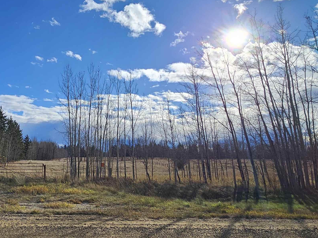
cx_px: 87
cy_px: 118
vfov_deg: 54.9
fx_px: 230
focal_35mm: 25
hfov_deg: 65.9
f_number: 2.2
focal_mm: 2.2
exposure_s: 1/4591
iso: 50
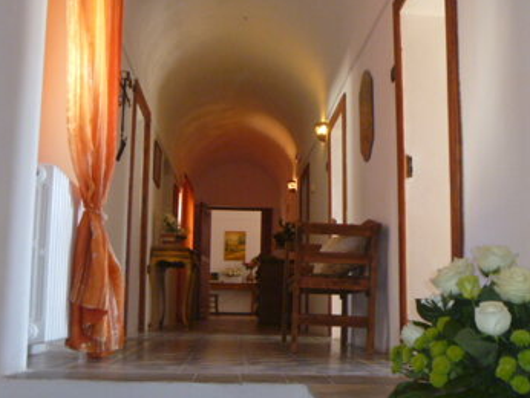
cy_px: 225
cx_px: 309
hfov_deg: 41.9
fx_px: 689
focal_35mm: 45
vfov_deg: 32.2
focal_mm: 6.3
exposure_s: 1/30
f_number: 3.5
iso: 320
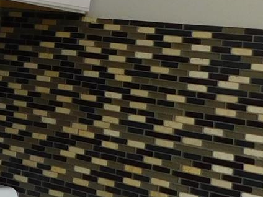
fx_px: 843
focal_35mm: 111
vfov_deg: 13.1
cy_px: -19
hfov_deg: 14.4
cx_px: -279
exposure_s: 1/100
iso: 125
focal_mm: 4
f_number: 3
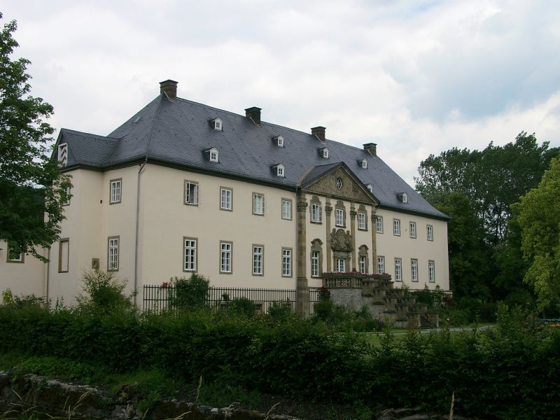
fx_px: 679
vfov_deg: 34.3
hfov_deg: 44.8
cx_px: 280
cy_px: 210
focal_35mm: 42
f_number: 4
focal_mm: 8.82
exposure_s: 1/724
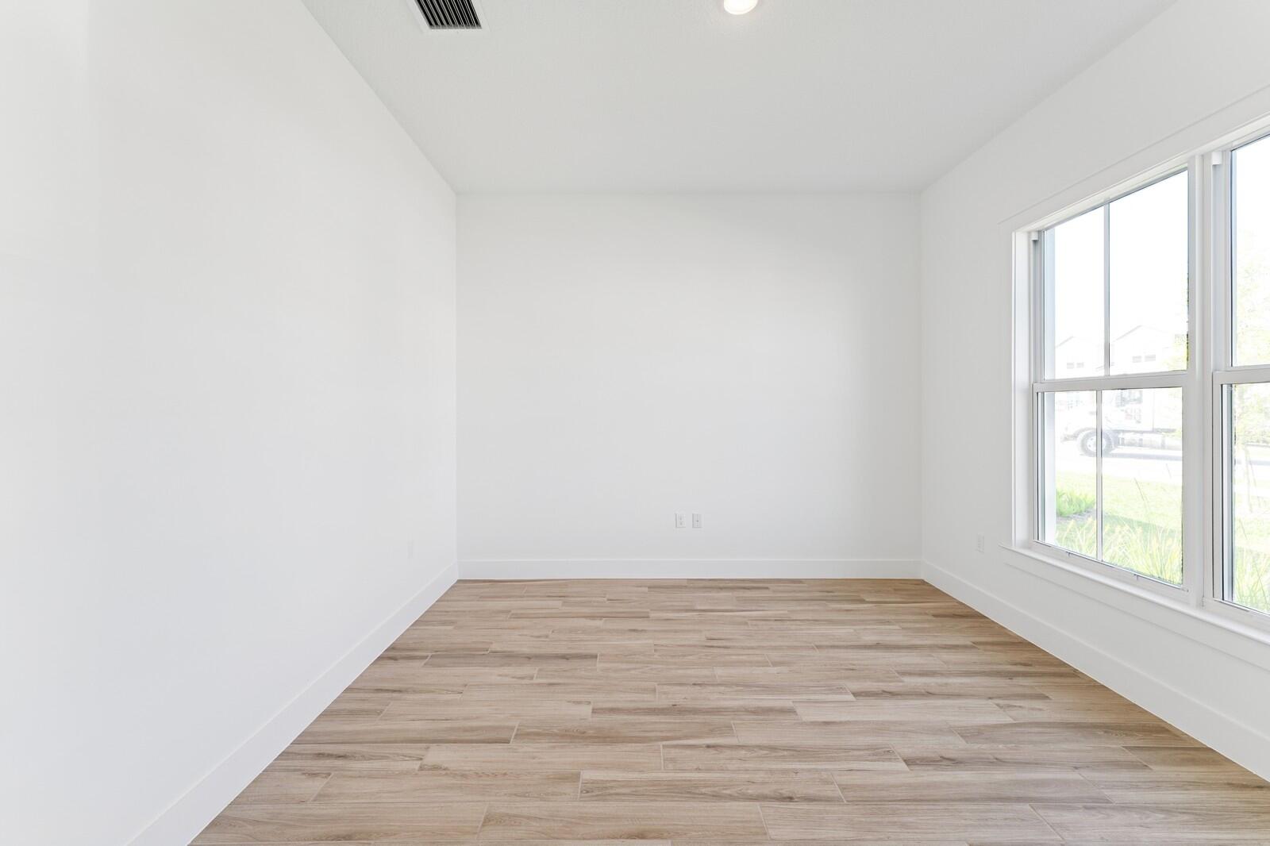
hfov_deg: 104.3
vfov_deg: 81.2
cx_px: 635
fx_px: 494
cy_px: 423
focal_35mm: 14
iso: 160
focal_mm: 14
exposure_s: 1/8
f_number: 8
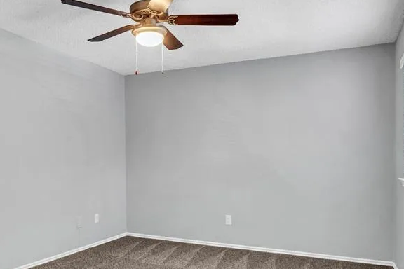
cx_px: 162
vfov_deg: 40.9
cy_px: 160
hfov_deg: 58.3
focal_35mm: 32
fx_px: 359
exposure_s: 1/5
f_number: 7.1
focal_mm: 18
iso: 320
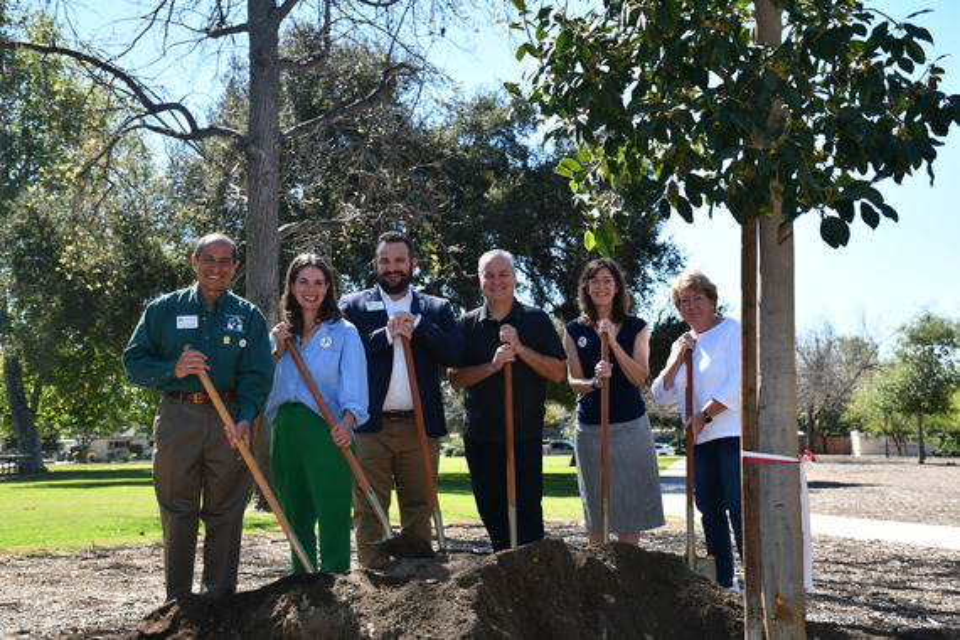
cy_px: 320
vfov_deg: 26.5
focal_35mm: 51
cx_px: 480
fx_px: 1360
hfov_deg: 38.9
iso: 100
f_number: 5.6
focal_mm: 34
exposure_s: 1/250
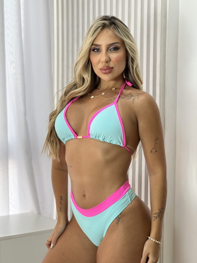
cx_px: 98
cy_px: 132
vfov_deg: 25.3
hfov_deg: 19.1
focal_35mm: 77
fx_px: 584
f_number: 2.8
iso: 100
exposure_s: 1/120
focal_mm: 9
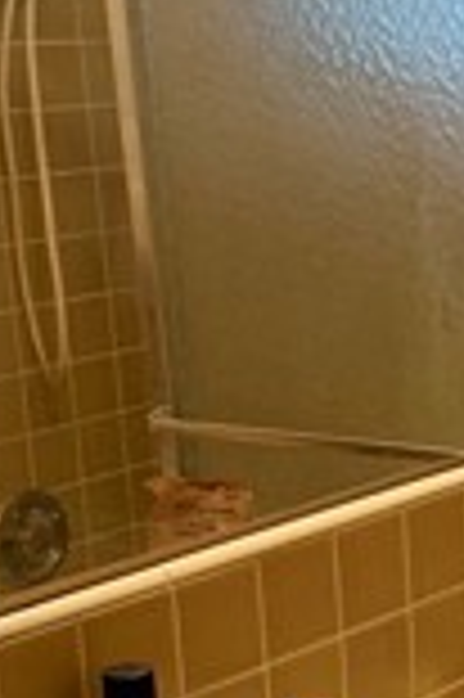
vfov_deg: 19.6
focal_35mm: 103
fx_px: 1996
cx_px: 802
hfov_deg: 12.3
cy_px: 585
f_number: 1.78
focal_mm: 6.76
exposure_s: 1/60
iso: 250
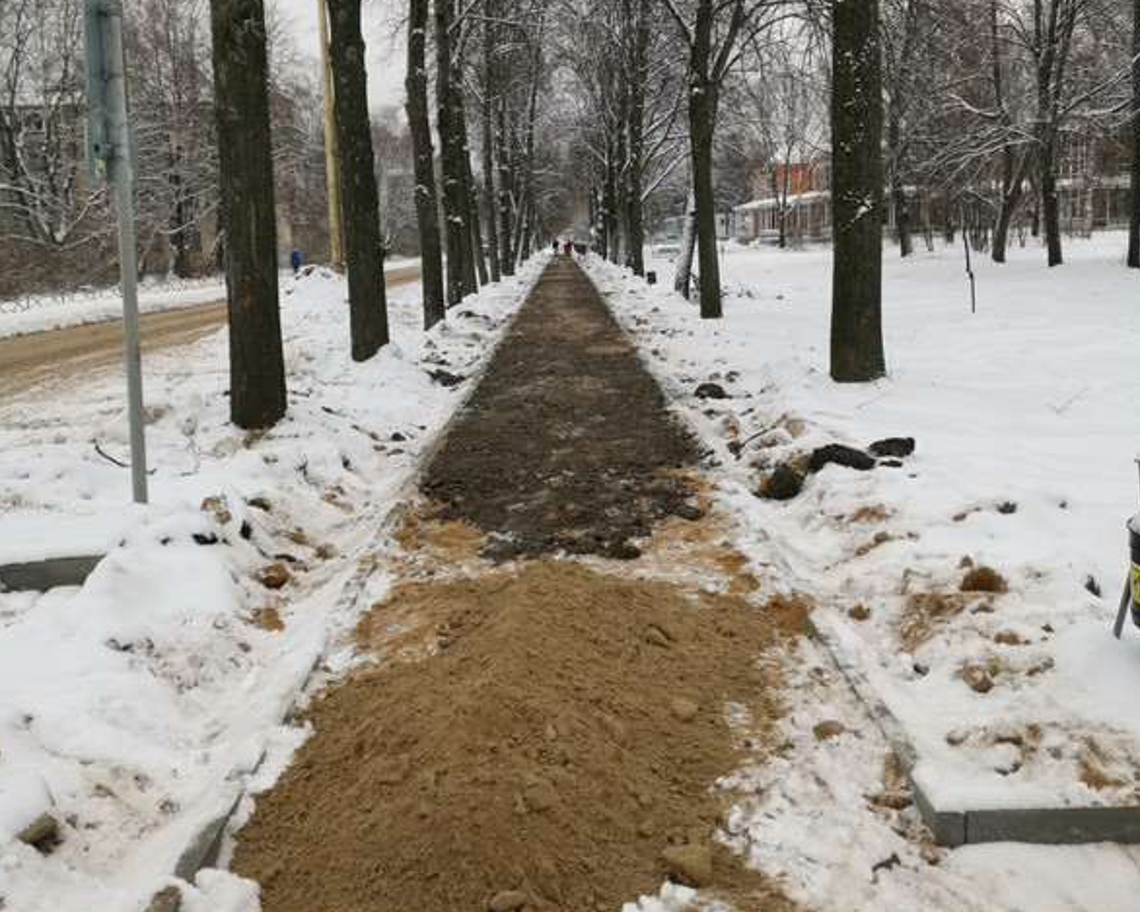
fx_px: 1215
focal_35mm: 36
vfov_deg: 41.0
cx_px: 566
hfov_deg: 50.3
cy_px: 375
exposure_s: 1/282
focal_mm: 5.58
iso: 50
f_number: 1.8
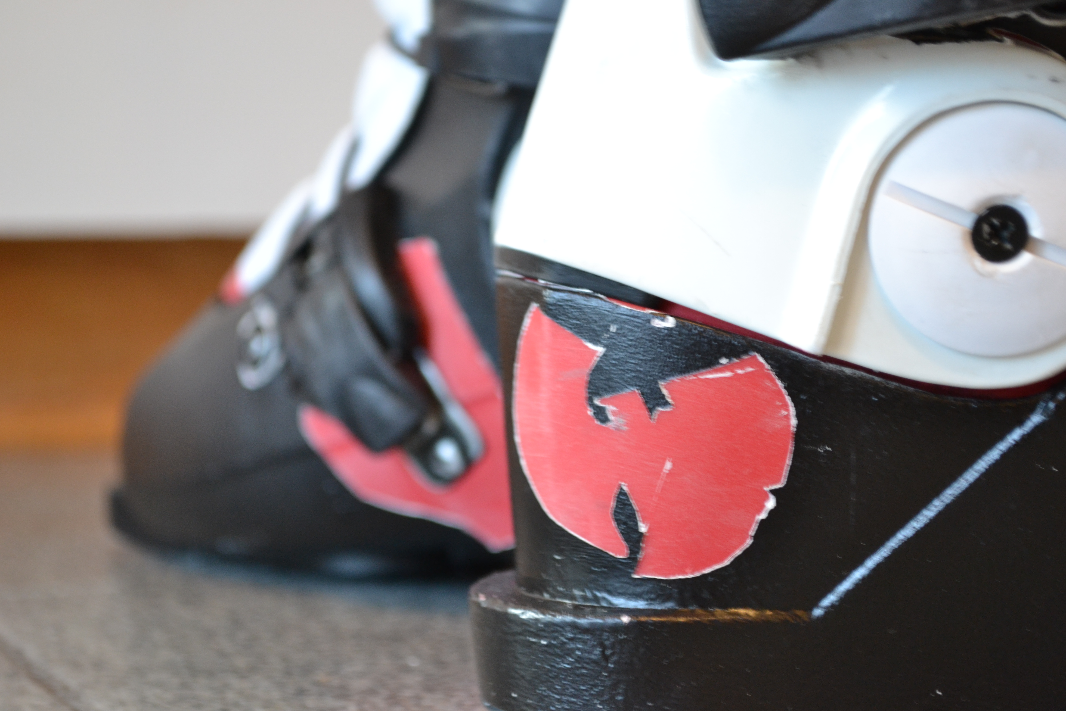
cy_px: 356
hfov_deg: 24.6
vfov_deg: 16.6
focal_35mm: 82
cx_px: 533
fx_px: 2443
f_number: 5.6
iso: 800
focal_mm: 55
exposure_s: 1/5
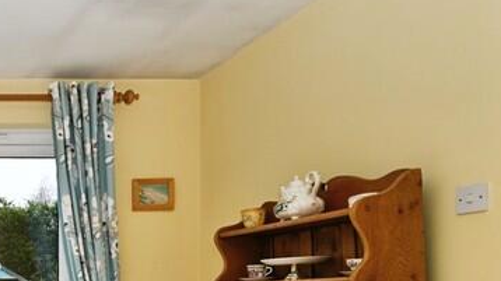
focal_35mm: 42
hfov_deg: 36.7
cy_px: 290
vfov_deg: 26.6
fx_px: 558
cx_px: -105
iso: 100
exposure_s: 1/100
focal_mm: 14
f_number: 5.6
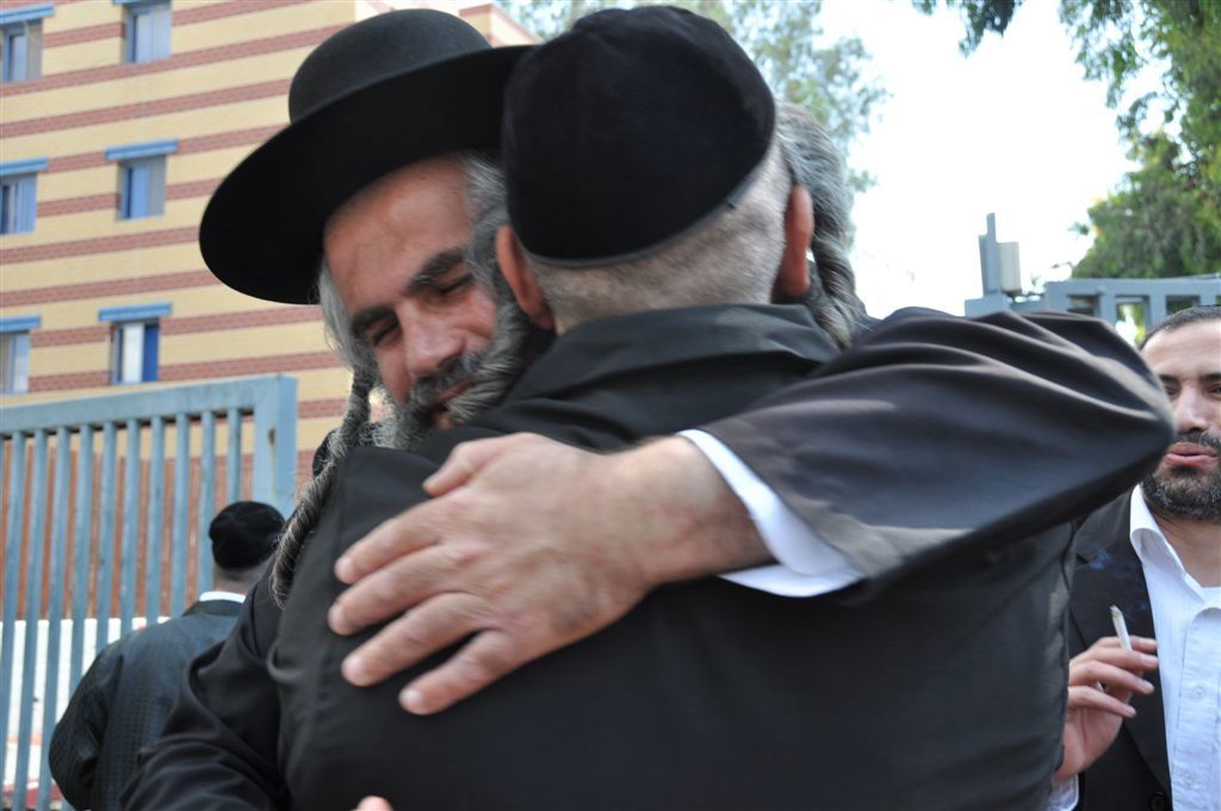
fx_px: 1321
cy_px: 406
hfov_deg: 49.6
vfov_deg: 34.1
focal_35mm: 39
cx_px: 610
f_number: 6.3
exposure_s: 1/160
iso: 200
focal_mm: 26
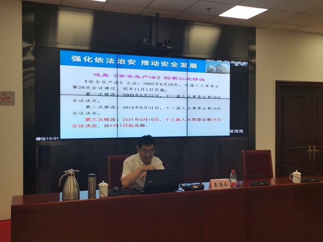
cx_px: 162
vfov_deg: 37.7
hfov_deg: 49.0
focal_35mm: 38
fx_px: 355
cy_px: 121
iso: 80
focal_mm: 5.58
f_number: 1.8
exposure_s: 1/179
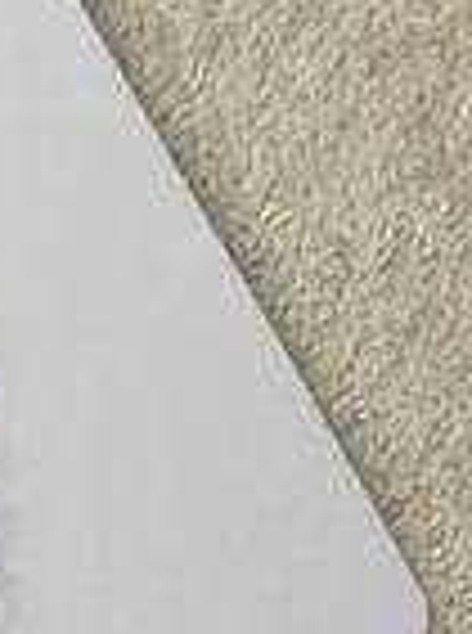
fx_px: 3324
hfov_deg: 7.8
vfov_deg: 10.9
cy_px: 254
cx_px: -391
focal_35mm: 182
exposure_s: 1/50
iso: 160
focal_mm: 6.76
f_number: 1.78
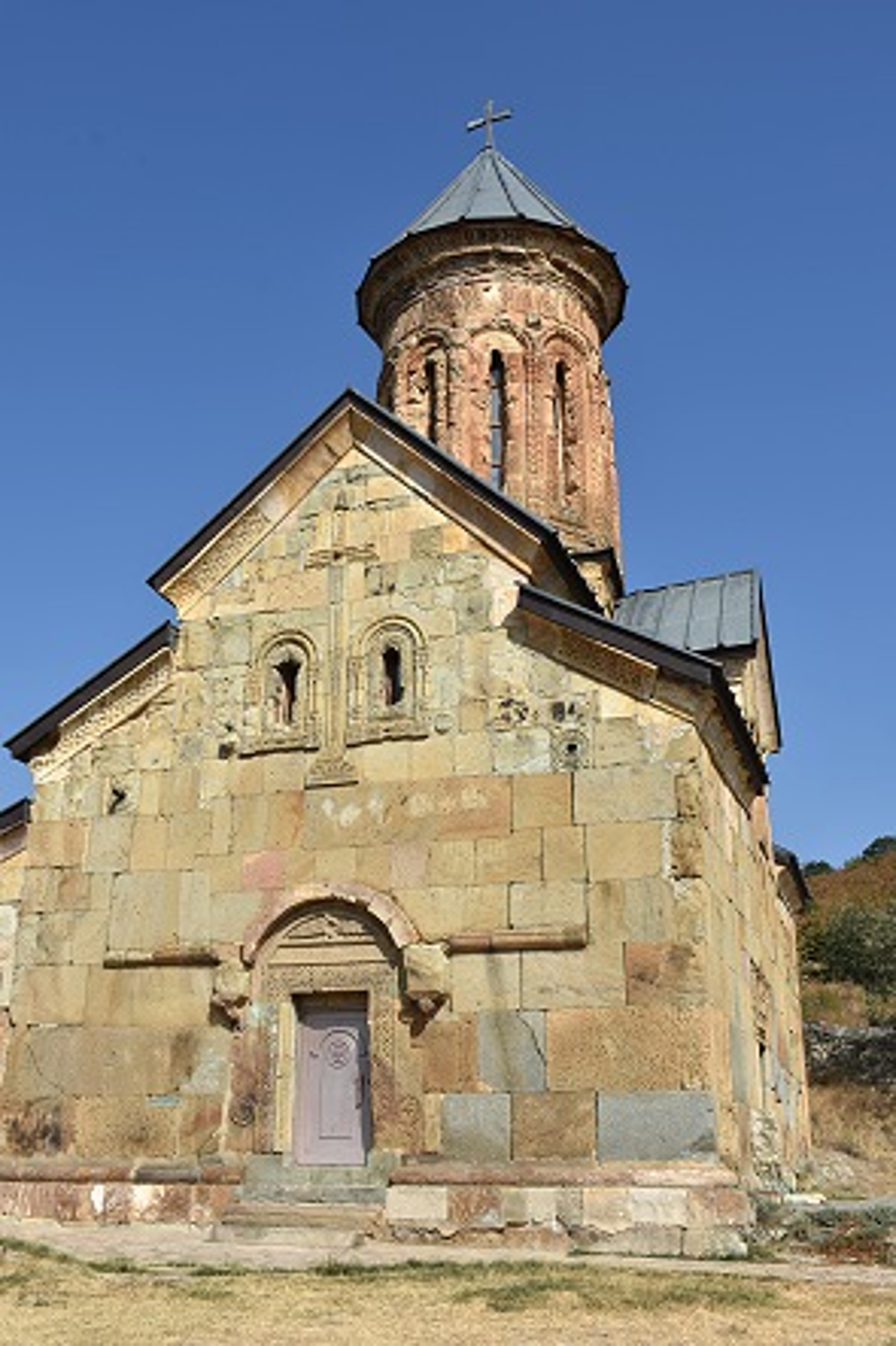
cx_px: 448
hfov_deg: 36.8
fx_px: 1345
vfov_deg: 53.1
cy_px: 673
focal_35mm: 36
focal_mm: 24
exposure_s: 1/320
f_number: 10
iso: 110
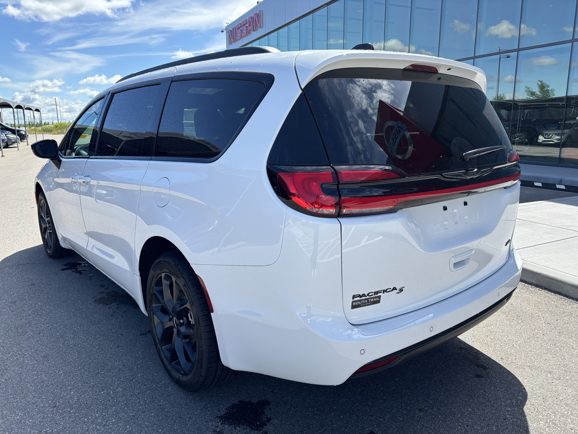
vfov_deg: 53.1
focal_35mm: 26
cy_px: 217
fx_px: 434
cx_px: 289
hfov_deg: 67.3
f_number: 1.6
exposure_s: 1/1812
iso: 50
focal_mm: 5.96
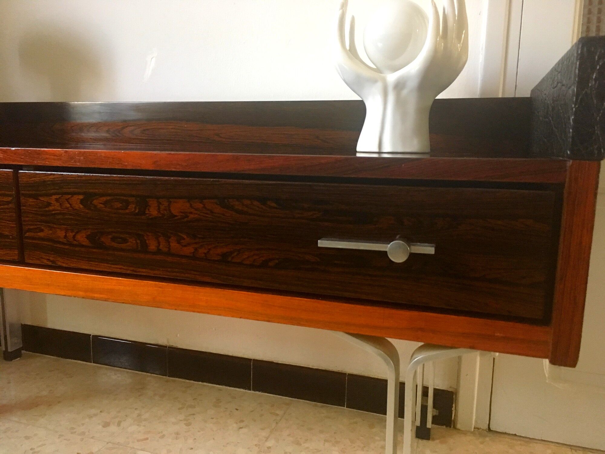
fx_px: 507
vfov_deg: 48.2
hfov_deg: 61.7
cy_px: 227
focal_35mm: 29
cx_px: 302
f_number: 2.2
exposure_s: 1/25
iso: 200
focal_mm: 4.15
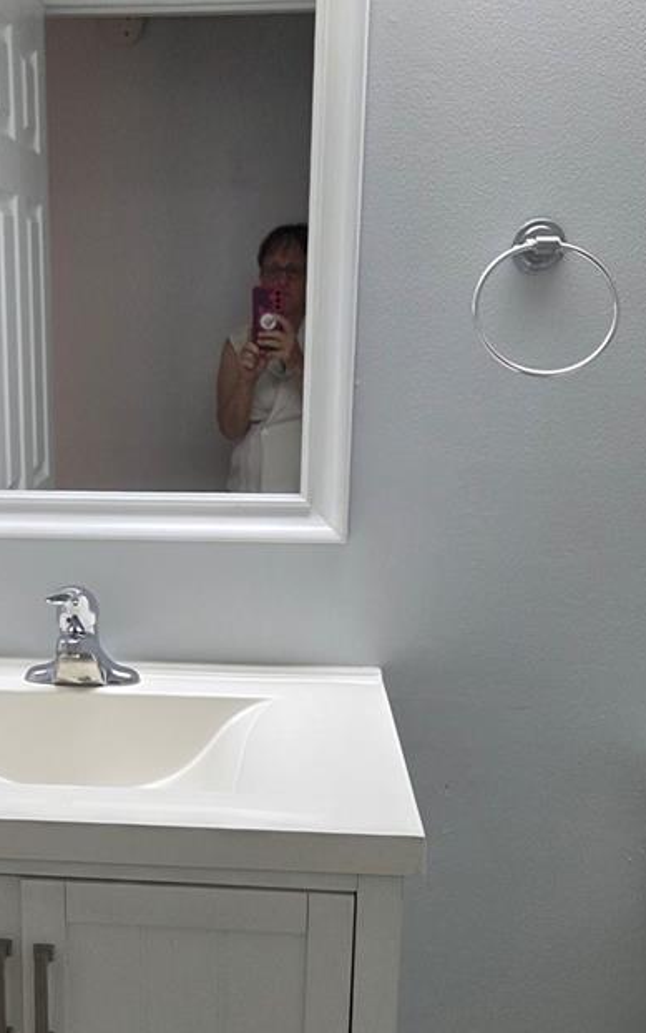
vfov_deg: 42.3
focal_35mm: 47
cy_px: 648
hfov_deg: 26.9
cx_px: 130
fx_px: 1323
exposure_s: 1/120
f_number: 1.8
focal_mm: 5.4
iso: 160
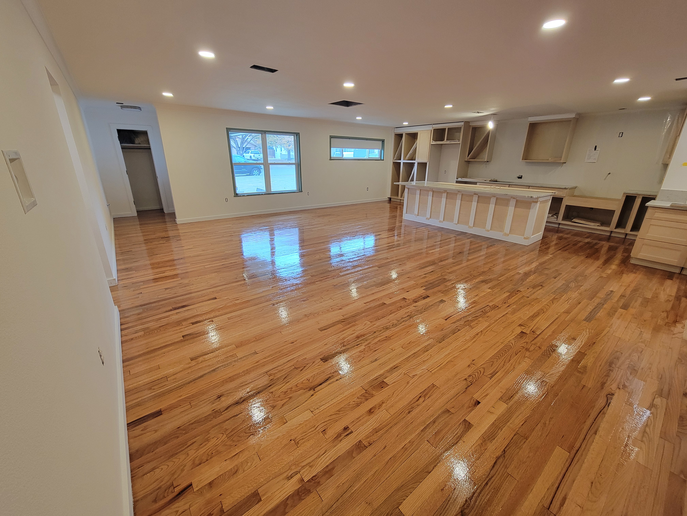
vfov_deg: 89.9
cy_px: 258
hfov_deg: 106.2
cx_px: 344
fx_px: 258
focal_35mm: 13
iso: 250
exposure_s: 1/60
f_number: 2.2
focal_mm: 2.2
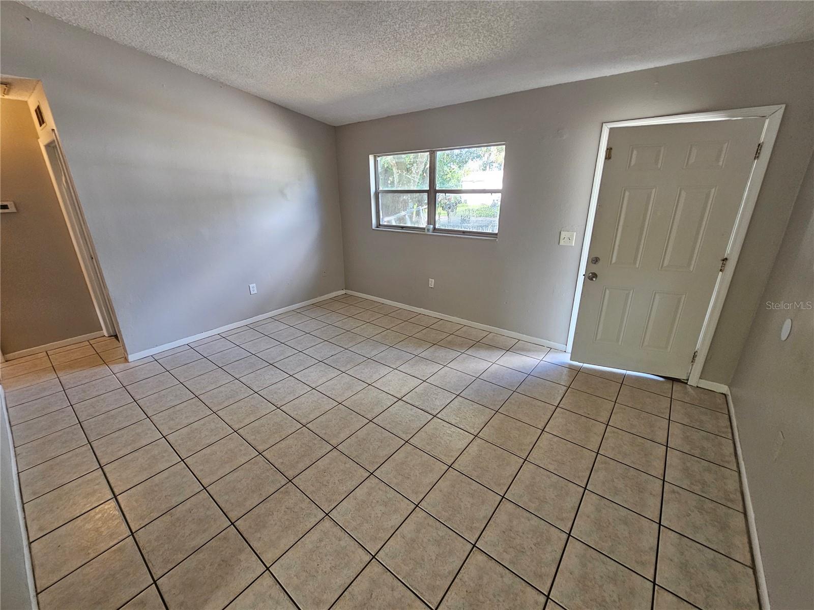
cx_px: 407
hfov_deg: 106.2
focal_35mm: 13
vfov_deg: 89.9
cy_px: 305
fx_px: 306
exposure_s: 1/50
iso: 160
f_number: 2.2
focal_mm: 2.2
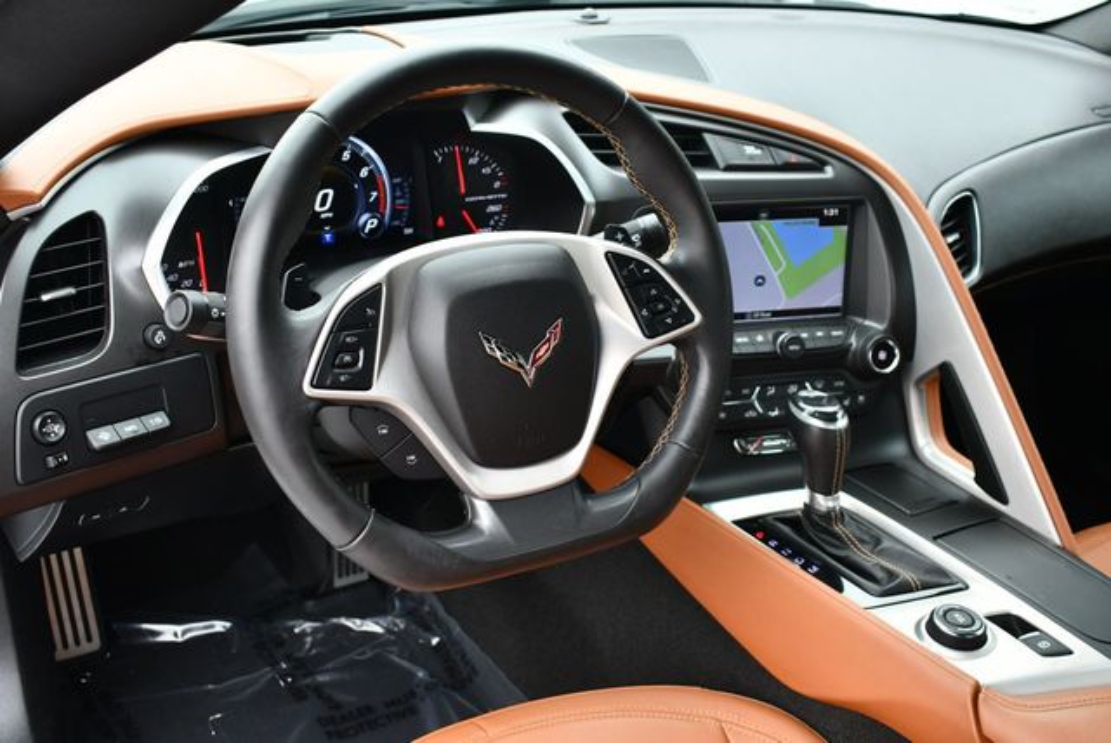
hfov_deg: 46.4
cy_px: 372
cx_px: 556
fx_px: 1297
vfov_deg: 32.0
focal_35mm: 42
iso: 400
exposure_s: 1/250
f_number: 4
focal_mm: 21
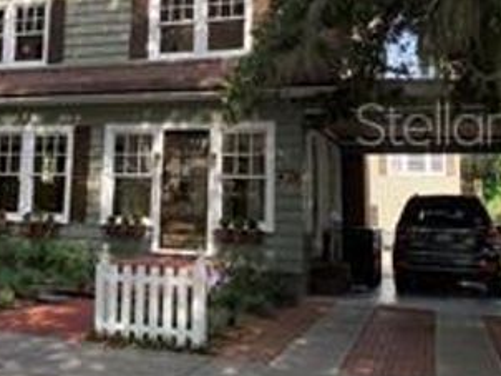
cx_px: 204
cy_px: 122
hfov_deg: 43.6
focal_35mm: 43
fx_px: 623
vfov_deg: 33.3
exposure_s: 1/537
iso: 25
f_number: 1.8
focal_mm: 4.25
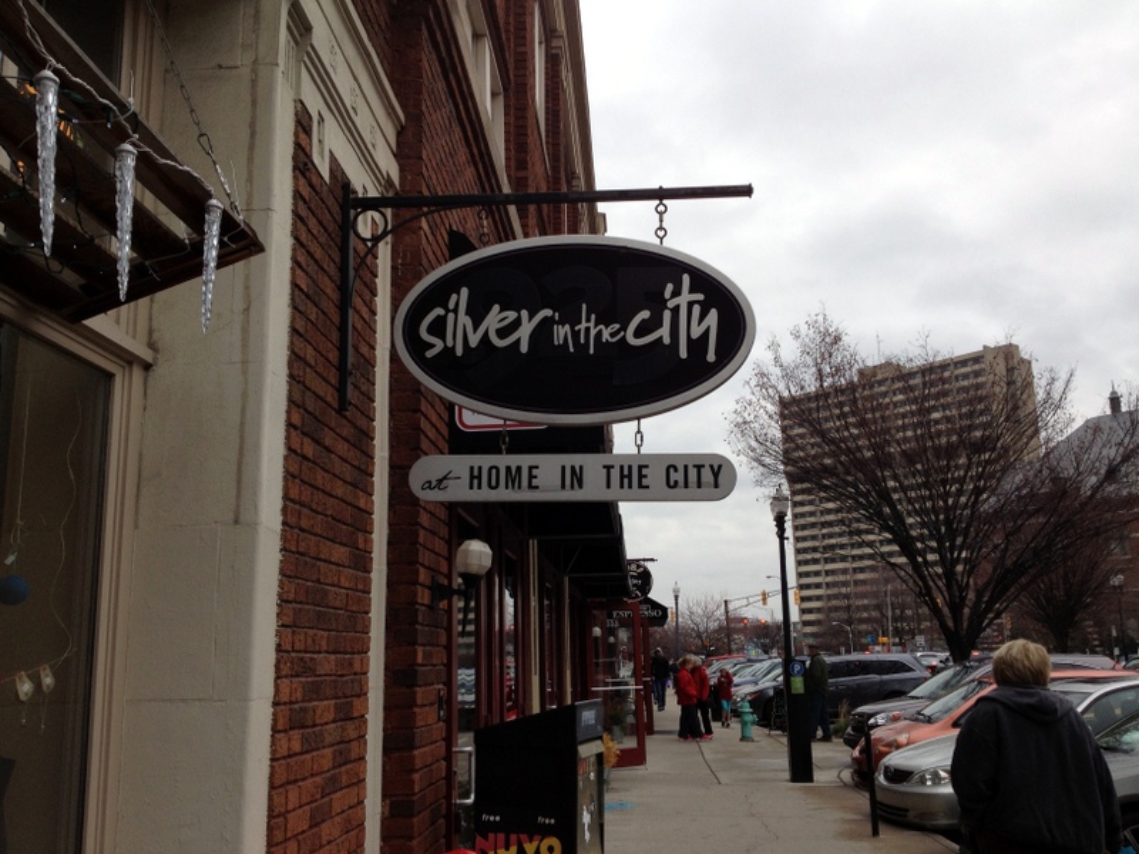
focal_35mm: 35
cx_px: 570
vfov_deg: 40.7
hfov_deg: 52.6
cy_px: 427
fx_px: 1152
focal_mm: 4.28
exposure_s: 1/252
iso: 50
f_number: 2.4
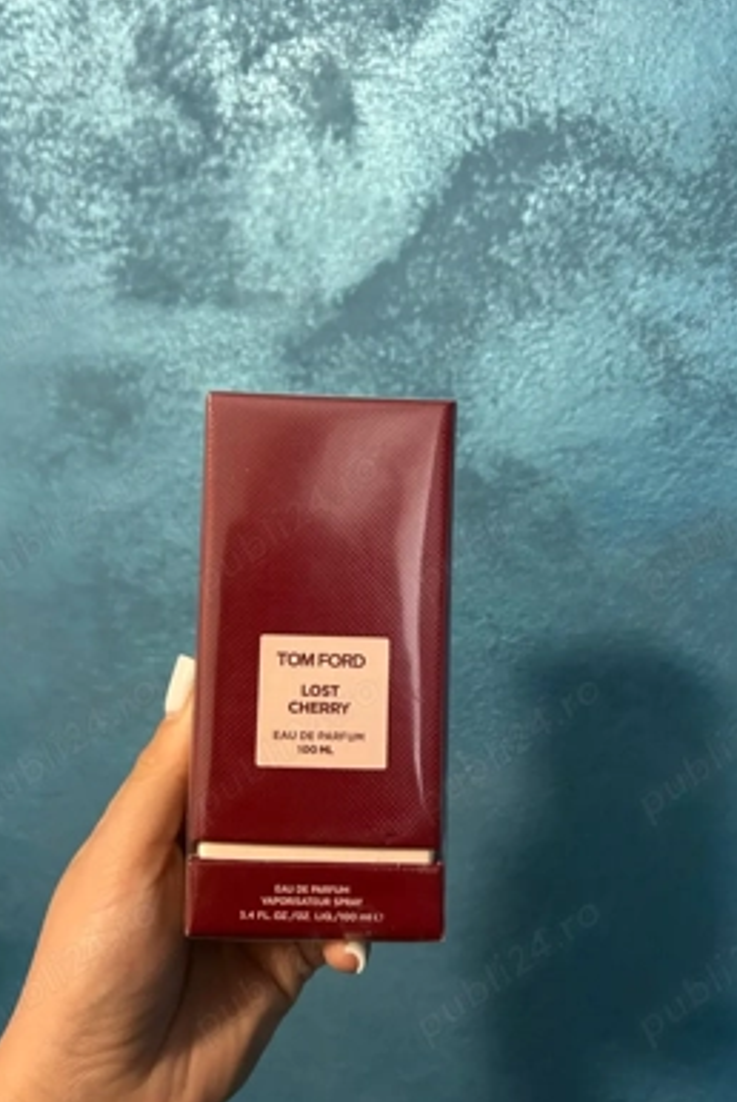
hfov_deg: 46.4
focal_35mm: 28
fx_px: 858
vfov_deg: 65.4
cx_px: 343
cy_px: 560
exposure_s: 1/59
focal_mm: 5.7
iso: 500
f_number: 1.5
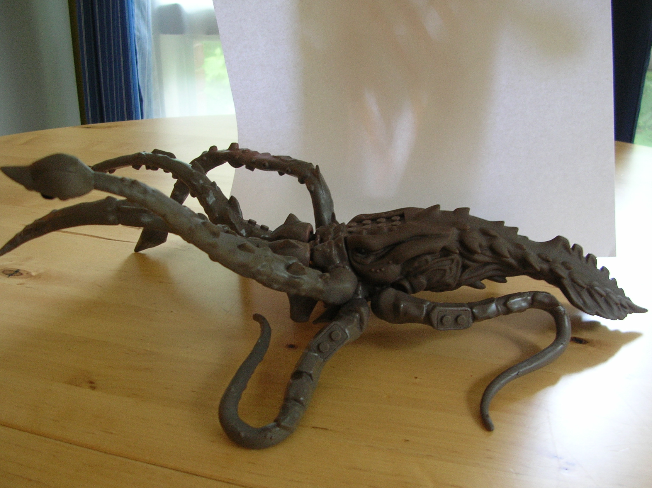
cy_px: 251
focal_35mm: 36
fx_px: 677
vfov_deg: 39.6
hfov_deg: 51.4
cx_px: 328
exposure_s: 1/5.8
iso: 85
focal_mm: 5.8
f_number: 2.8
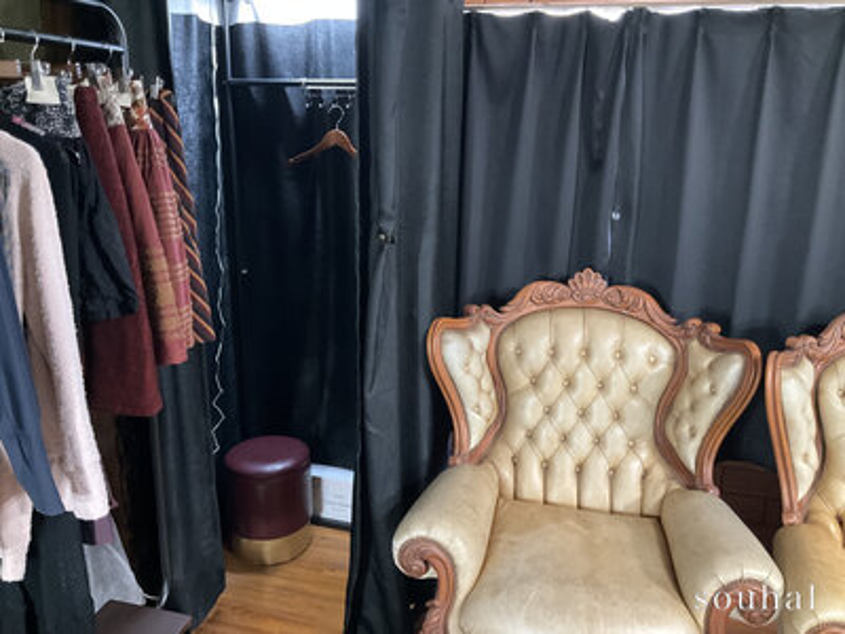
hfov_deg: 61.7
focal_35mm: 29
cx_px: 422
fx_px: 708
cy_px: 317
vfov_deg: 48.2
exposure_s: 1/30
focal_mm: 3
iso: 500
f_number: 1.8
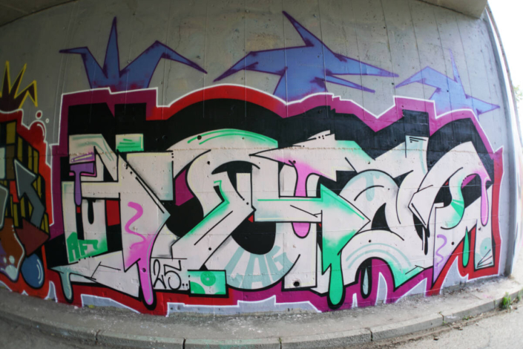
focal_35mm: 30
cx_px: 262
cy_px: 174
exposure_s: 1/100
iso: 100
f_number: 3.5
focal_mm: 20
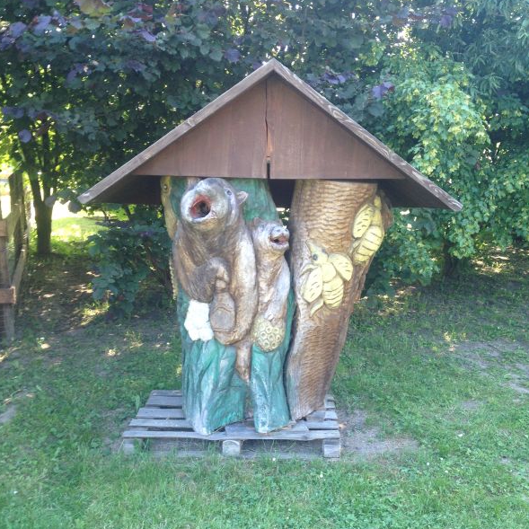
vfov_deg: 39.9
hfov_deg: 40.0
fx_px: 726
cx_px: 264
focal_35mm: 42
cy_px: 318
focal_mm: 4.28
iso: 50
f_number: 2.4
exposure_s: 1/60
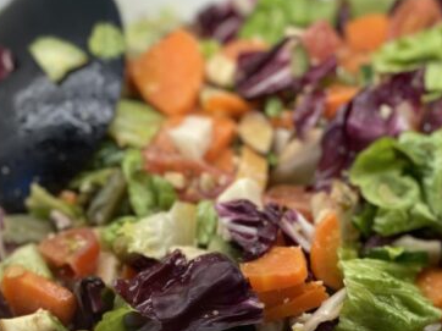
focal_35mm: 92
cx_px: 375
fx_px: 1174
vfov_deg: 15.4
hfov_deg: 21.0
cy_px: 404
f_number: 1.8
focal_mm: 4.25
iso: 32
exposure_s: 1/303
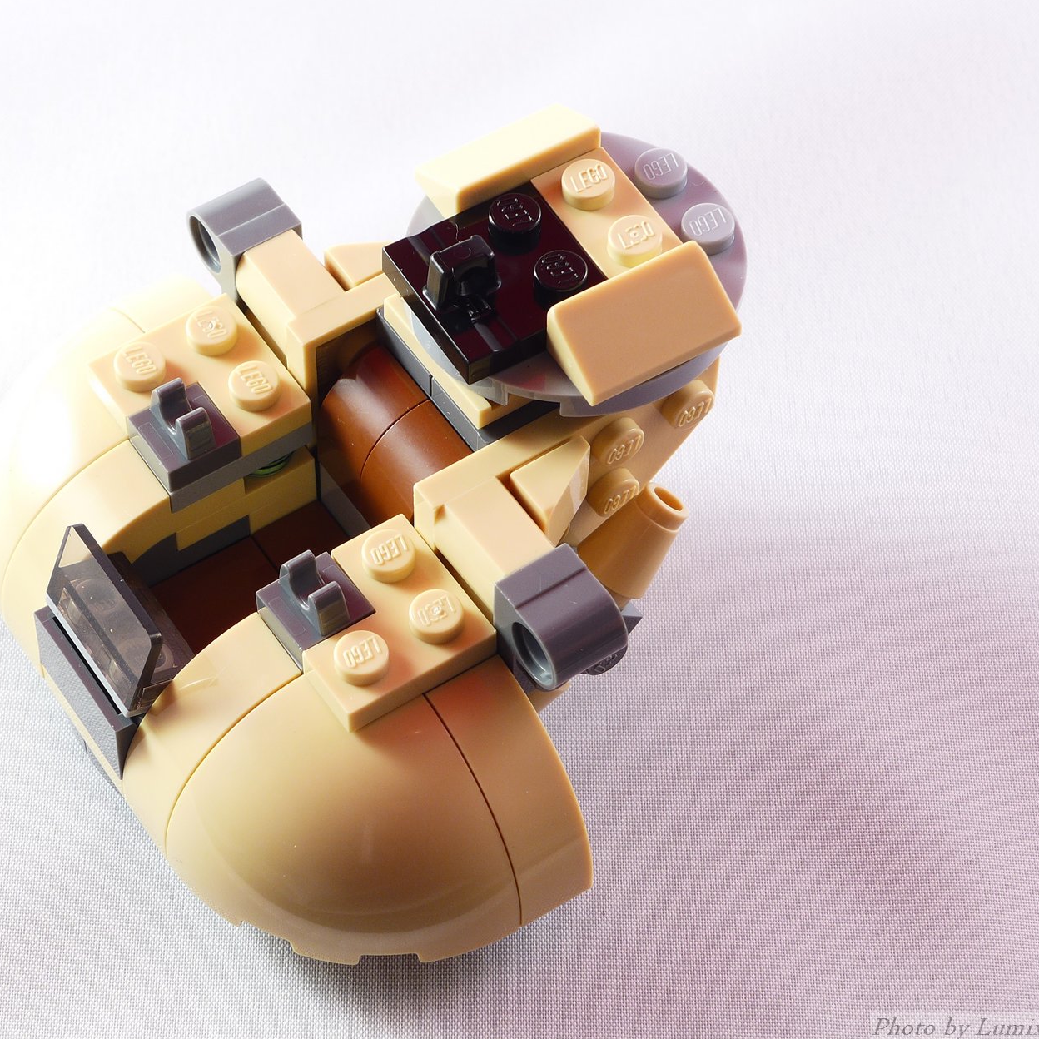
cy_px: 519
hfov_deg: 19.2
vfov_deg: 19.3
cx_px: 369
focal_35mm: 90
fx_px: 3056
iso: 80
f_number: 4.5
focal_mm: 13.7
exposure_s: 1/2
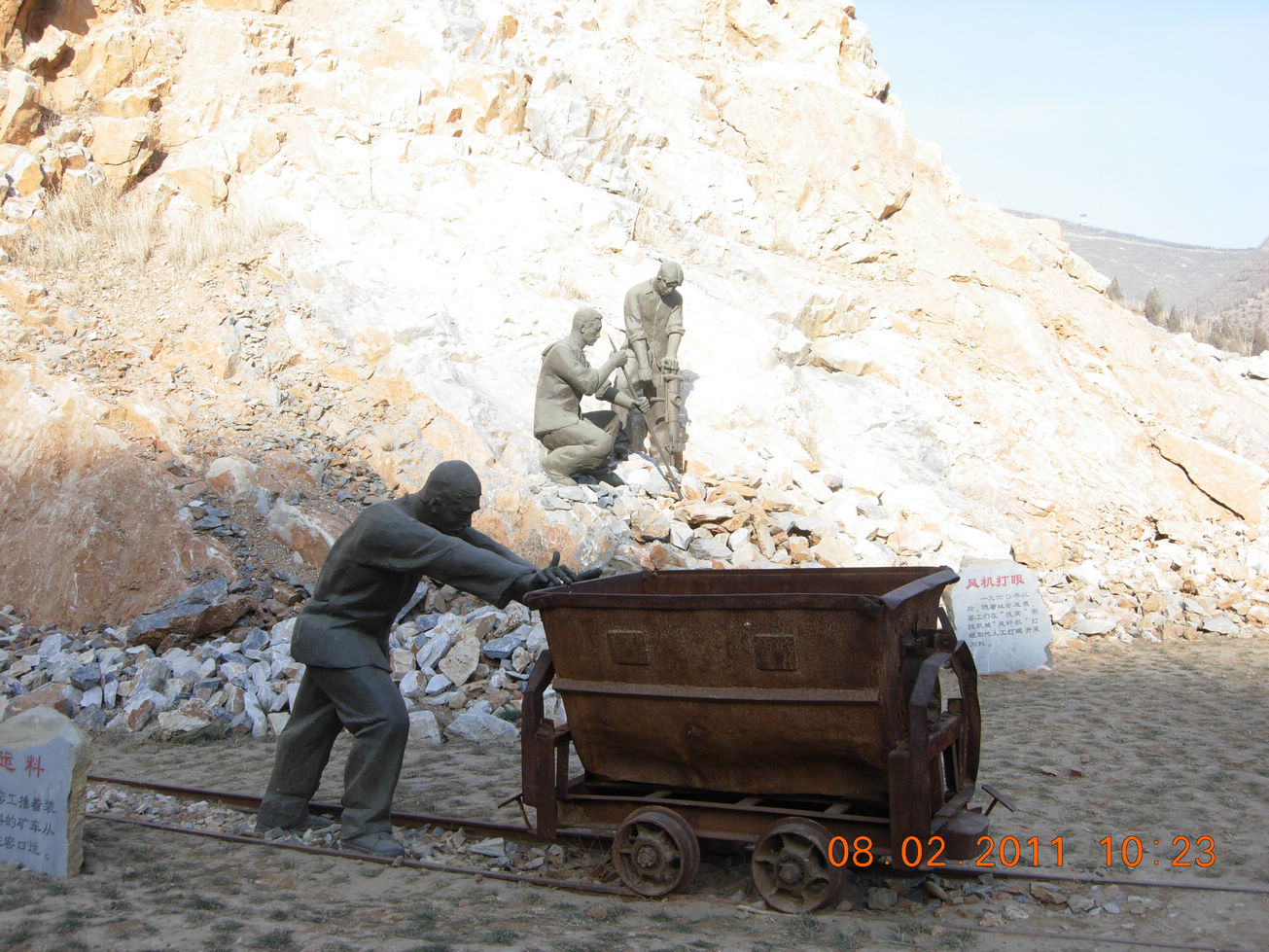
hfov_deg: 51.4
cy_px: 476
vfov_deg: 39.7
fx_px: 1320
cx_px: 634
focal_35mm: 36
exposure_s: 1/197
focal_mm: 7.5
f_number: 4.3
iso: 50
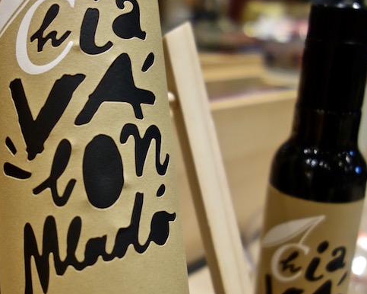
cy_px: 173
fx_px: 532
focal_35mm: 49
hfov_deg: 38.1
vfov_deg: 30.8
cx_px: 185
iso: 800
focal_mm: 10.4
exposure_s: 1/60
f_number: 1.8
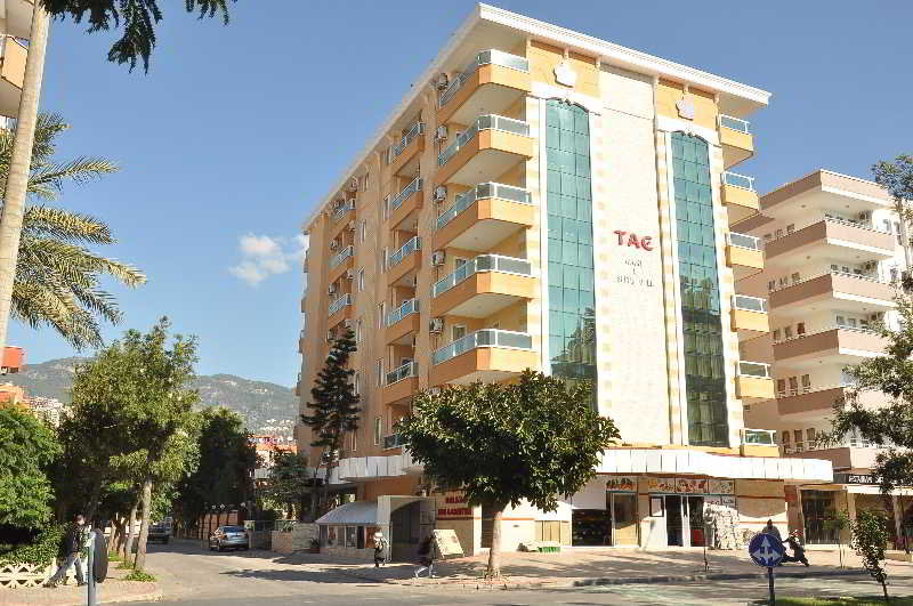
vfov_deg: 41.6
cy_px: 303
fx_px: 798
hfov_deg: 59.6
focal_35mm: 32
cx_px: 456
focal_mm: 21
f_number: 14
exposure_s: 1/200
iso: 400
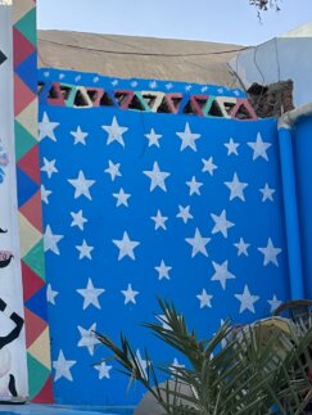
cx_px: -164
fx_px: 912
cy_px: 257
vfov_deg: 25.6
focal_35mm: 76
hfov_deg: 17.4
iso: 80
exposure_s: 1/1988
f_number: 1.78
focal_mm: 6.86
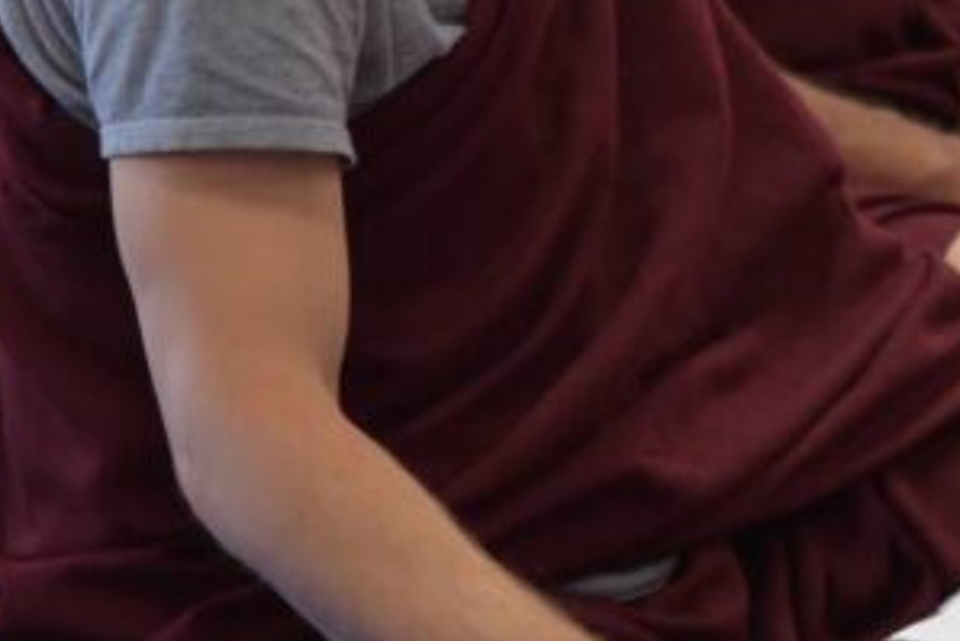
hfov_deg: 5.0
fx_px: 10991
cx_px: 1099
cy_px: -213
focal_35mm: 412
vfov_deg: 3.3
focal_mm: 120
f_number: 4
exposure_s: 1/100
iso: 1600
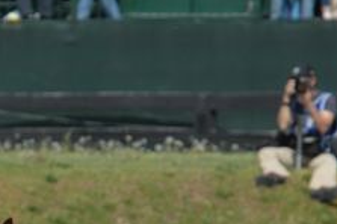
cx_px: -76
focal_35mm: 1117
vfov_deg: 1.2
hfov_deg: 1.8
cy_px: 285
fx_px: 10441
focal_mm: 260
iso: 200
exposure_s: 1/1250
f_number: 5.3
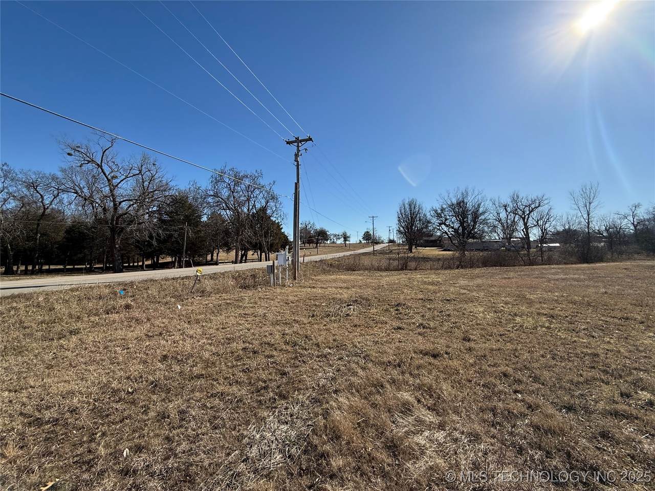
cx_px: 328
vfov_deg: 85.7
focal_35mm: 14
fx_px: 265
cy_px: 246
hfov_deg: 102.1
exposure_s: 1/2410
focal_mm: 2.22
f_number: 2.2
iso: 50
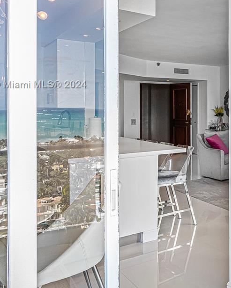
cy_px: 85
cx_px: 311
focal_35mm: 39
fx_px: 333
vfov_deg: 45.8
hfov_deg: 29.5
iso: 1000
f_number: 9
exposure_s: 1/100
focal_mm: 16
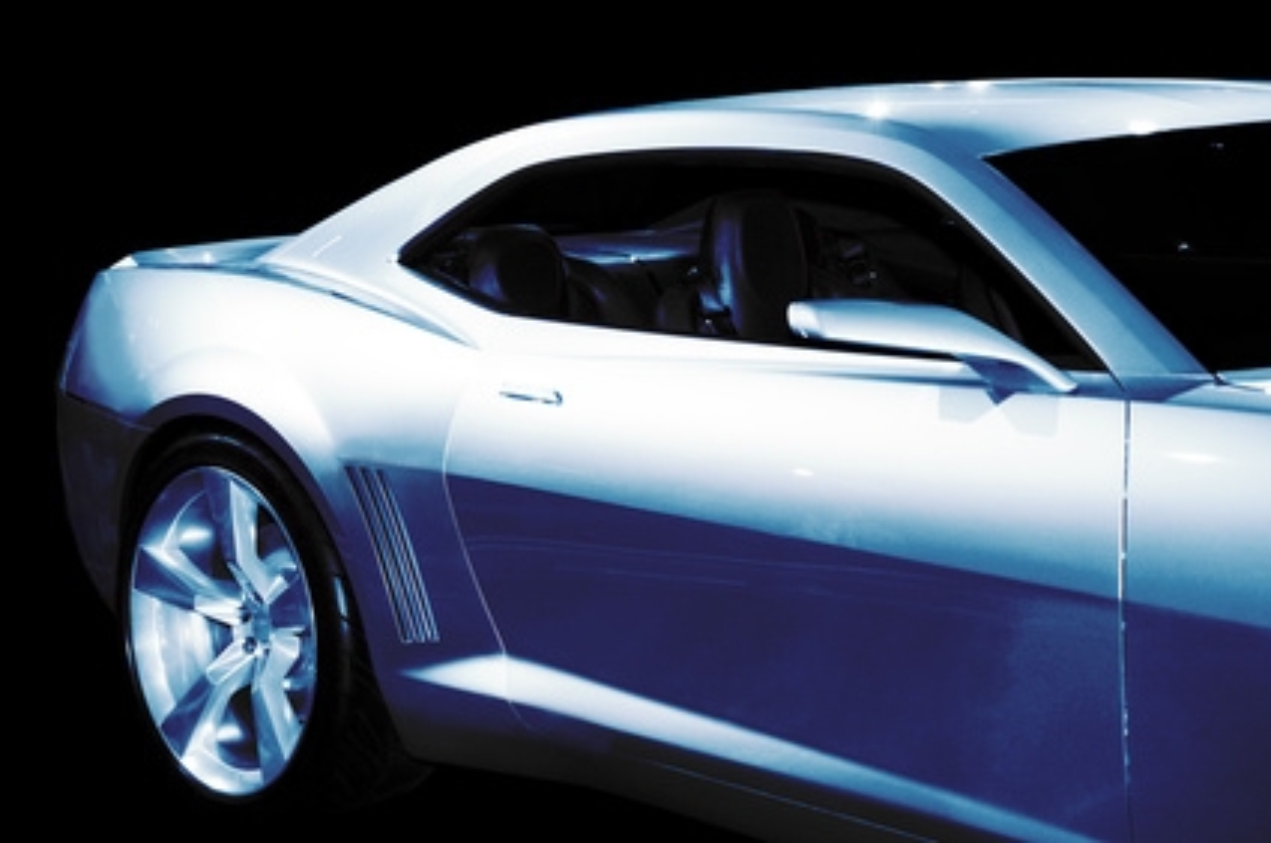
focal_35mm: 72
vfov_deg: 18.9
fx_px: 2538
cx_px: 636
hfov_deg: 28.1
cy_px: 422
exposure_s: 1/320
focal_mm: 48
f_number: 6.3
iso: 200
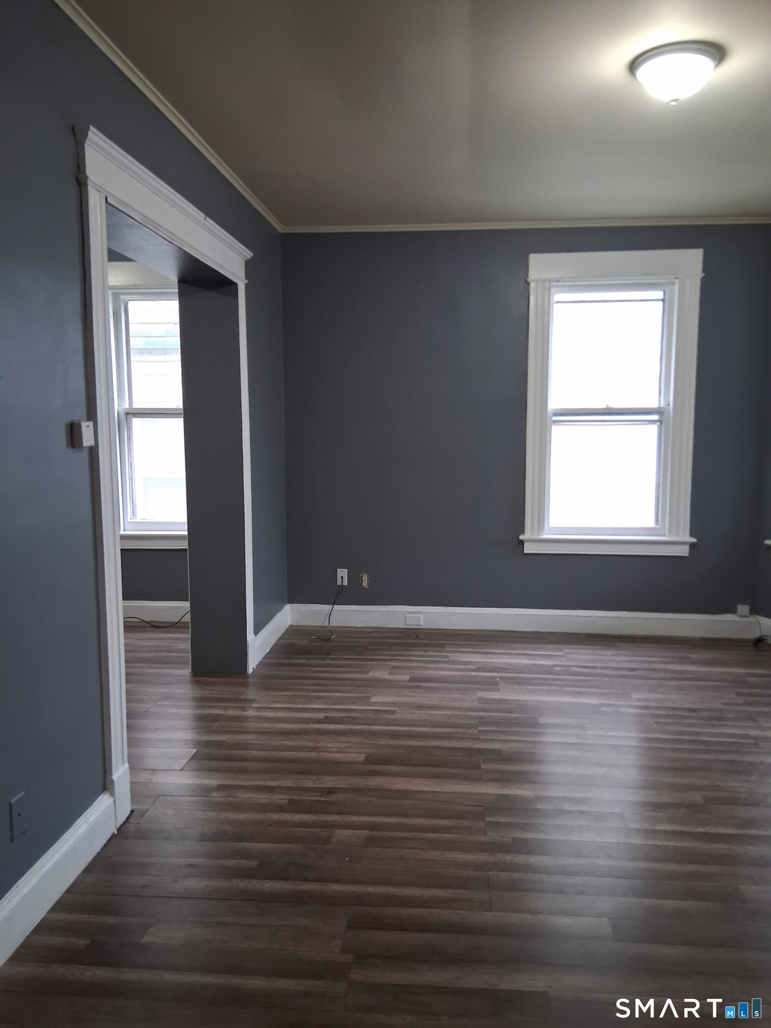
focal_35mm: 26
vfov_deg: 67.3
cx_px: 386
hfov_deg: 53.1
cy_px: 514
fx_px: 772
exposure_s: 1/60
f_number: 1.8
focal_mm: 3.98
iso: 500
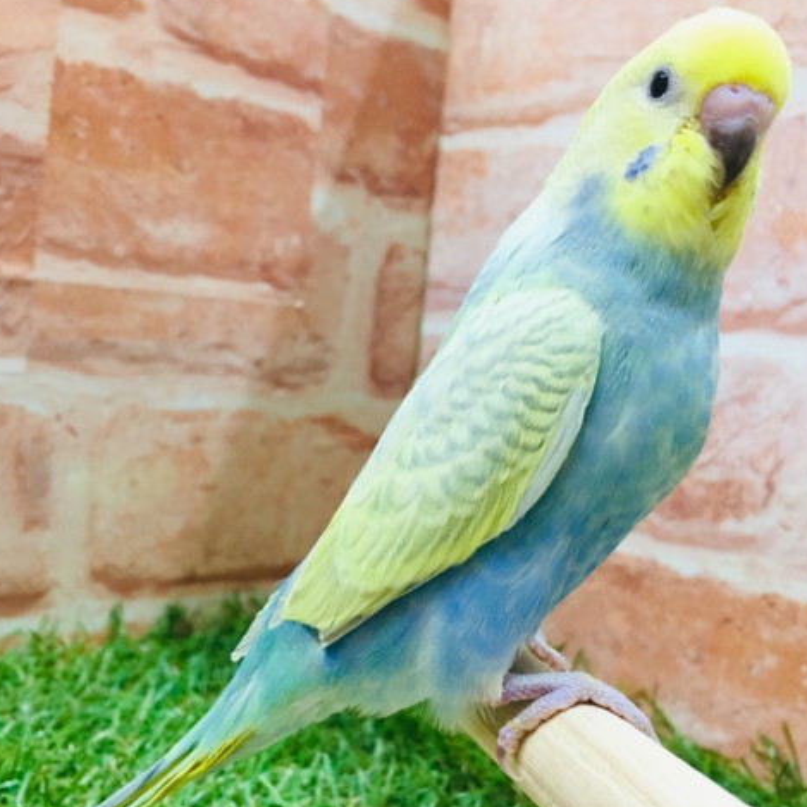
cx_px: 387
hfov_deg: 47.2
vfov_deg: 47.2
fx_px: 923
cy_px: 401
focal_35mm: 35
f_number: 2.2
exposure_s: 1/30
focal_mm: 4.15
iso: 50
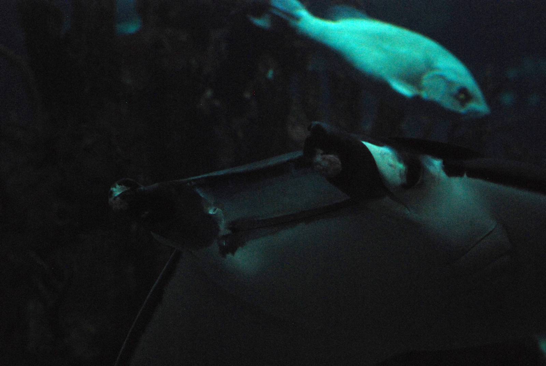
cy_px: 183
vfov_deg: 13.1
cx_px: 273
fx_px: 1594
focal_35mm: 105
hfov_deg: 19.4
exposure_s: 1/160
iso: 1600
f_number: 4
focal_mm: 70
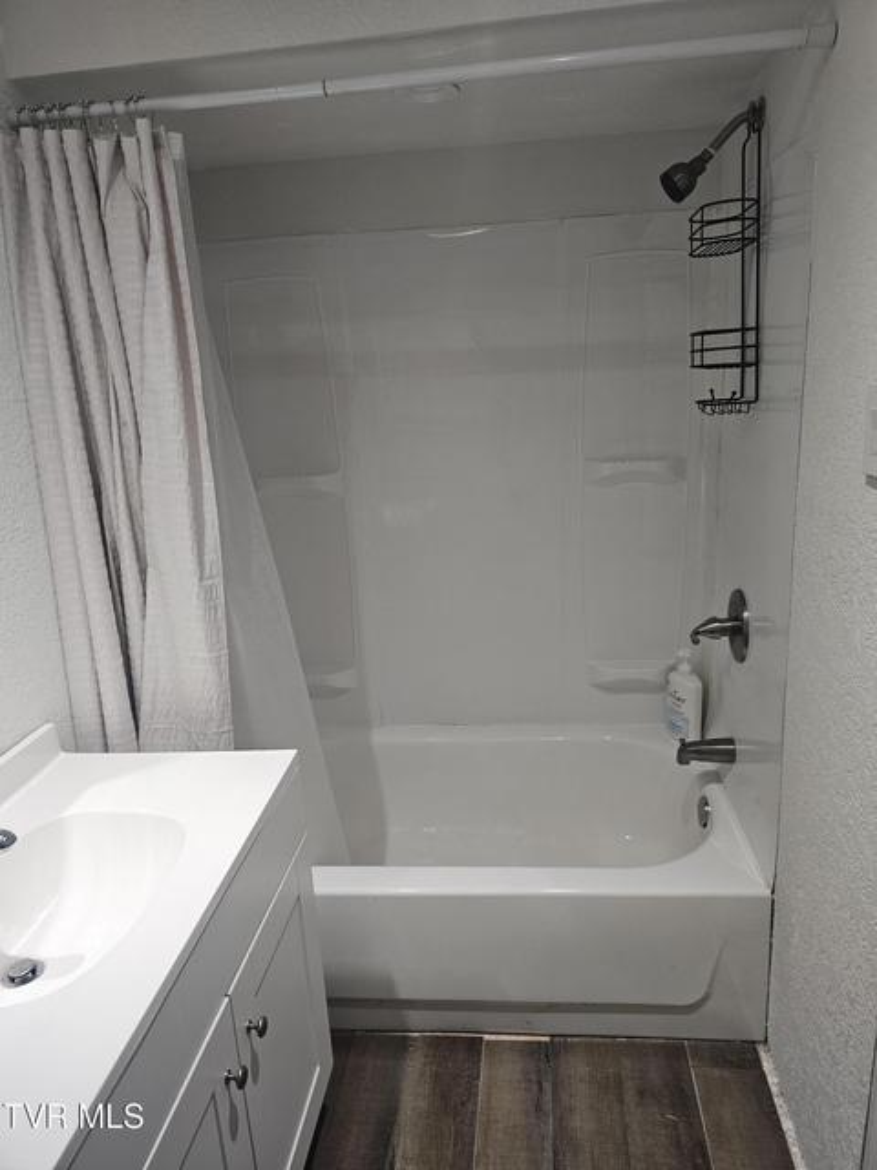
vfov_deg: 73.9
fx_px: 777
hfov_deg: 58.9
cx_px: 438
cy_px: 585
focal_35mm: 23
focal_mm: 6.3
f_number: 1.7
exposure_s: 1/120
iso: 100
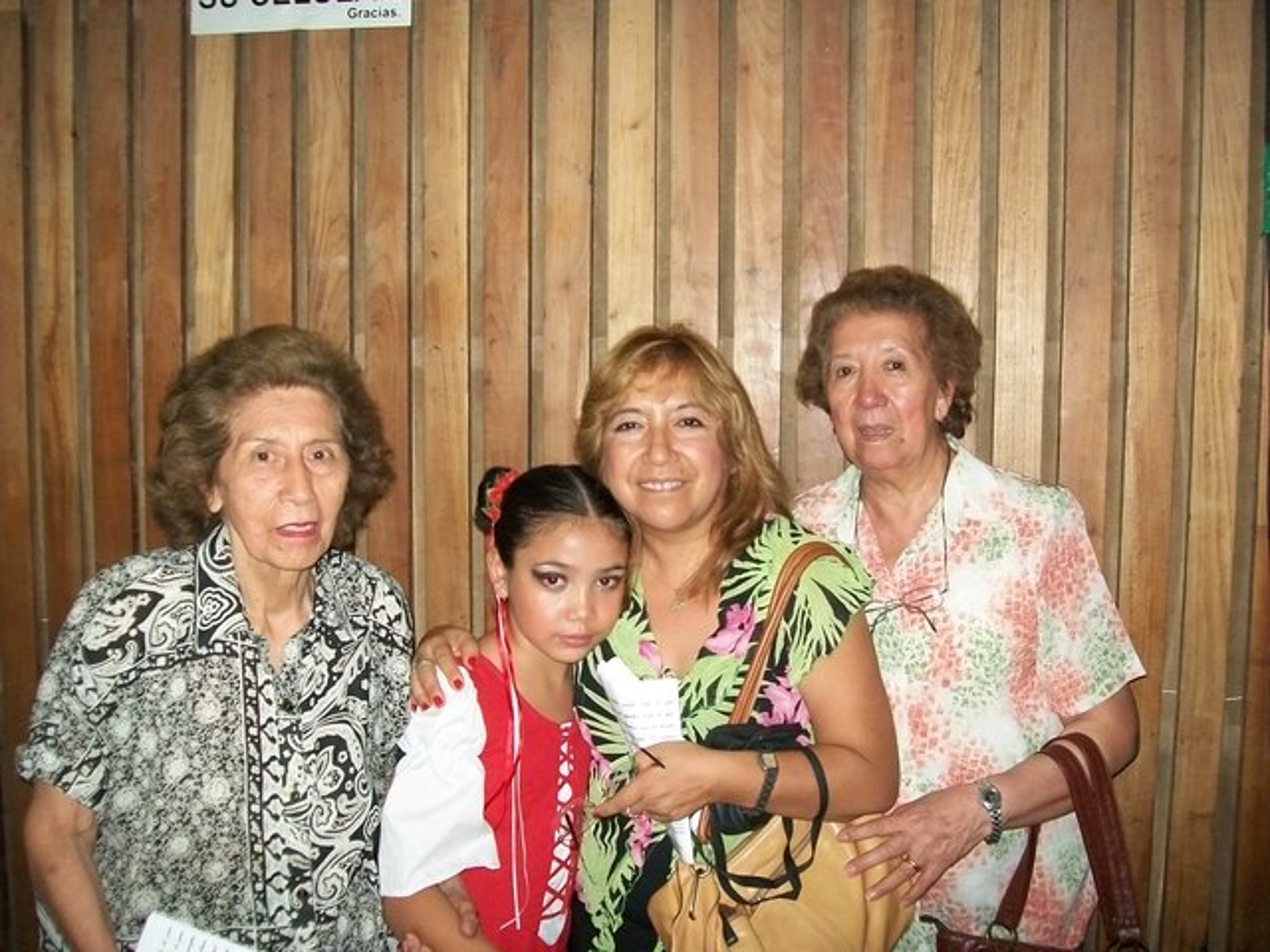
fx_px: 1321
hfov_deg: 51.4
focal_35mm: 36
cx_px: 635
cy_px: 476
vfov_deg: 39.7
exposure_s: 1/30
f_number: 2.7
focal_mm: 6
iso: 200
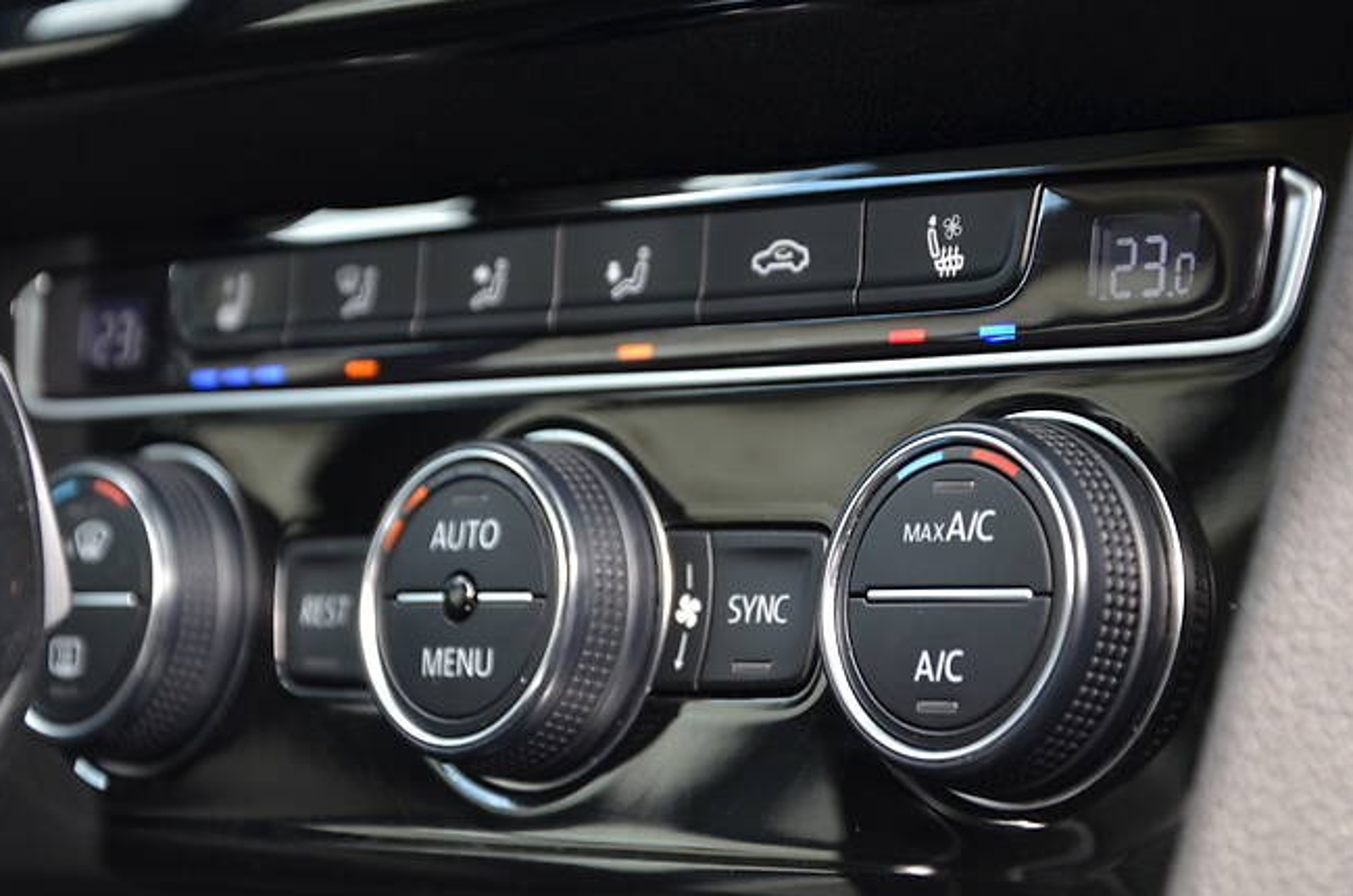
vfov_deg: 11.2
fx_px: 4576
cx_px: 678
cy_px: 350
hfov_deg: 16.8
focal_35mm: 122
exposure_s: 1/60
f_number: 5.3
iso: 400
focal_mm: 66
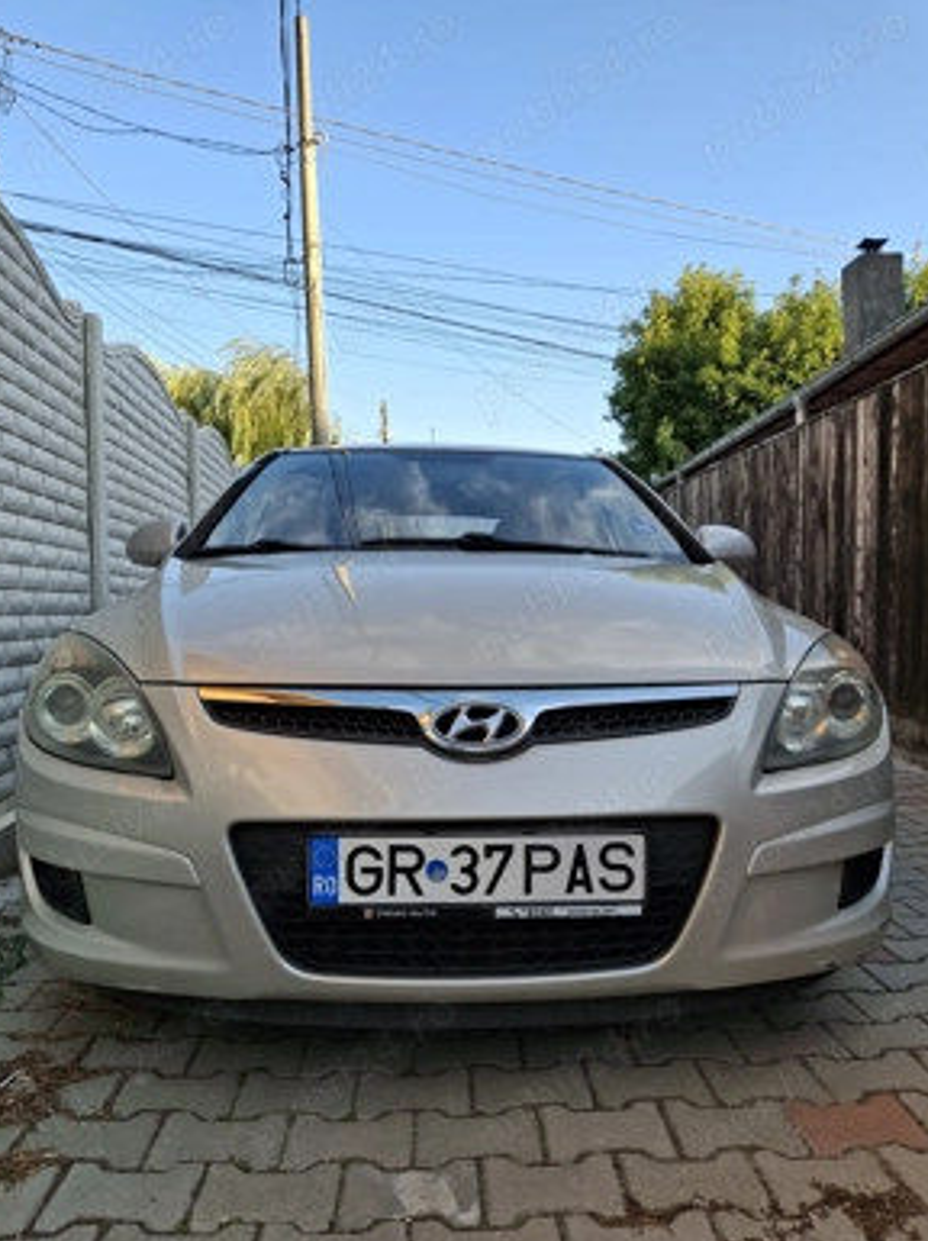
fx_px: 931
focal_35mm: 26
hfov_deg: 53.0
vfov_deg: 67.3
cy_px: 635
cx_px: 464
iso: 25
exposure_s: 1/308
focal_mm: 4.69
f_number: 1.8
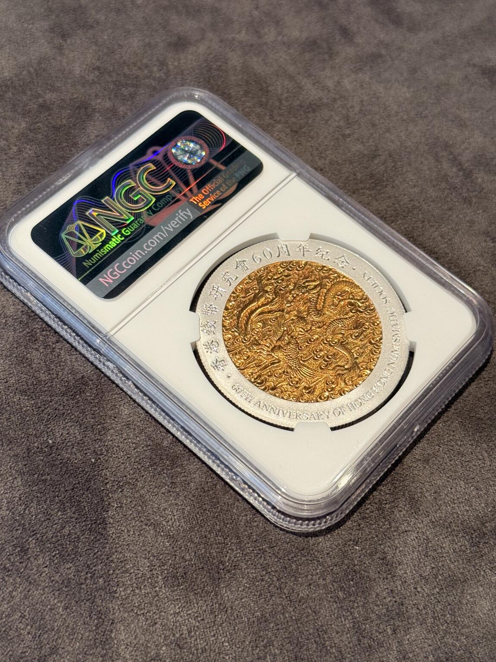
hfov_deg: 26.1
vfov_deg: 34.3
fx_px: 1070
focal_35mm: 56
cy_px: 291
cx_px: 243
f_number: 1.78
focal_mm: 6.76
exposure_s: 1/50
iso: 80
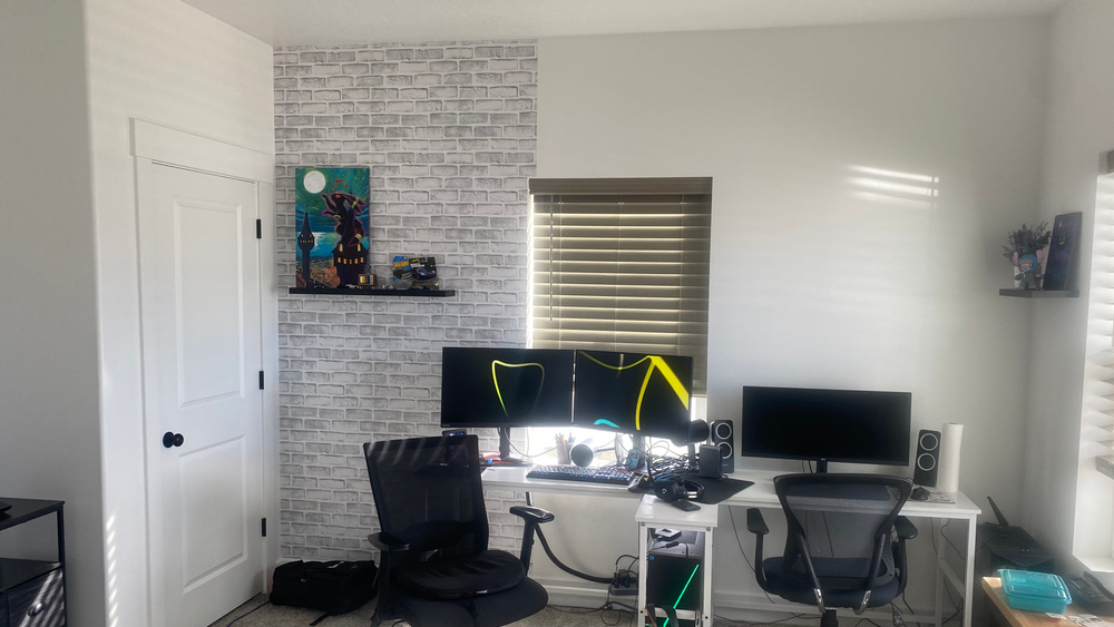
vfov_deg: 40.1
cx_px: 569
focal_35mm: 29
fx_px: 857
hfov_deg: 66.0
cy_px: 364
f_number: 1.8
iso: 64
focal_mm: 4.25
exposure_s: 1/120
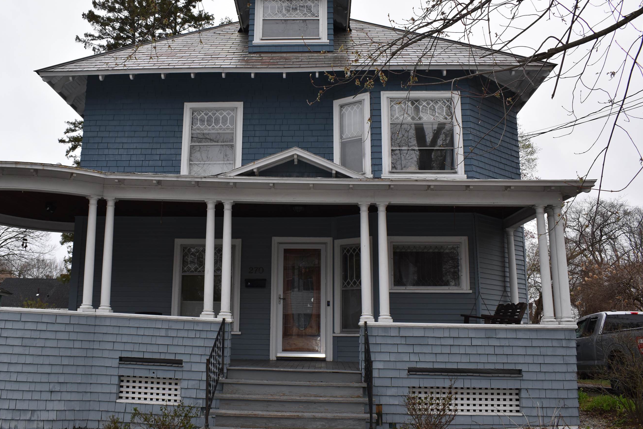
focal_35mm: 35
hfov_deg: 54.2
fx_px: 625
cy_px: 217
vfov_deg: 37.8
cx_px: 276
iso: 100
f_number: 6.3
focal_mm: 20
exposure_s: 1/160
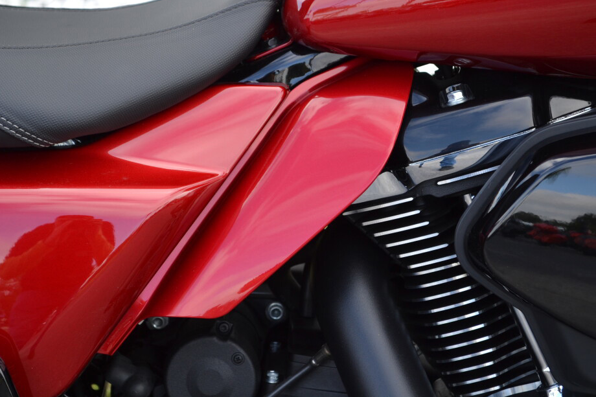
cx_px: 249
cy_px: 157
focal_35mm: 108
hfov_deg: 19.0
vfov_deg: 12.7
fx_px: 1782
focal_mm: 55
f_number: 5.6
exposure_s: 1/125
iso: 220
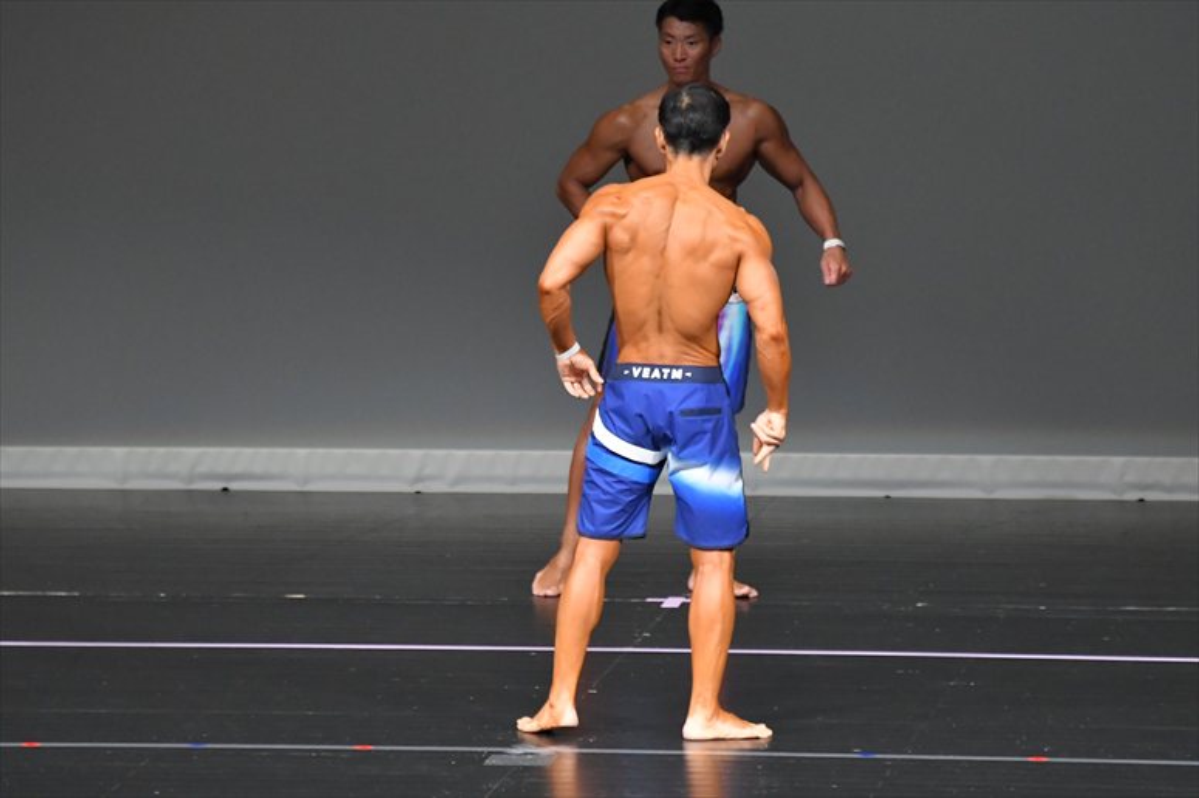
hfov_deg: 6.0
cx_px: 600
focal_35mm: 345
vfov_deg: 4.0
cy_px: 399
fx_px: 11485
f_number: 5.6
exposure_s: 1/400
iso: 5000
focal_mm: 230
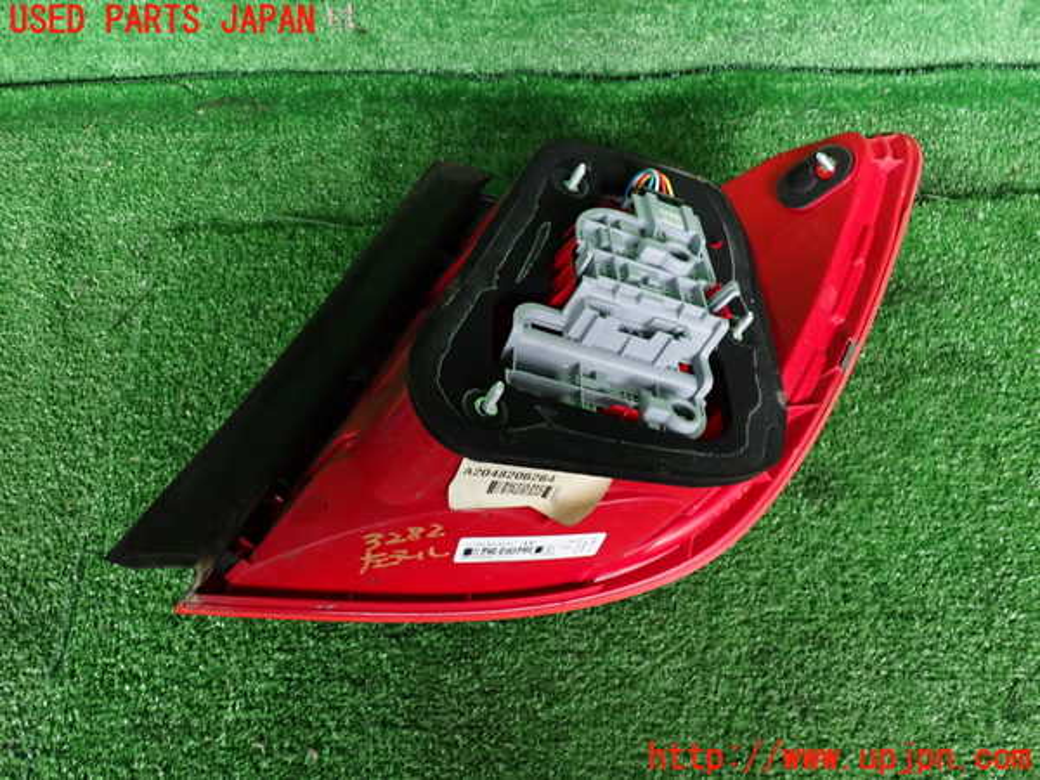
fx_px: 901
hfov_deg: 60.0
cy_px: 390
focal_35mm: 30
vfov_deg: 46.8
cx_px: 520
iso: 200
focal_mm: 5.4
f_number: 2.3
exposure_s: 1/30
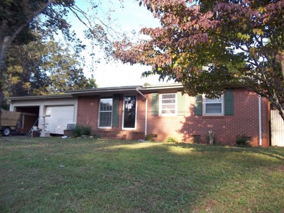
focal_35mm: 32
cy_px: 106
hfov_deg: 56.8
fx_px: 263
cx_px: 142
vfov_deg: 44.2
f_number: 2.9
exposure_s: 1/250
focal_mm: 5.7
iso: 80
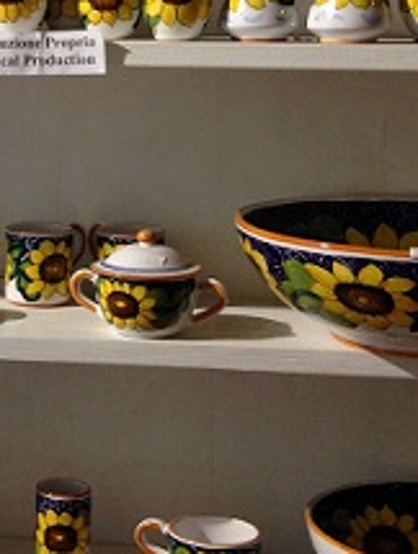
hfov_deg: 14.1
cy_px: 113
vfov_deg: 19.0
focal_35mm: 102
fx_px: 1637
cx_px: -80
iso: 125
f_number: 2.4
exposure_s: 1/20
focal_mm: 4.12
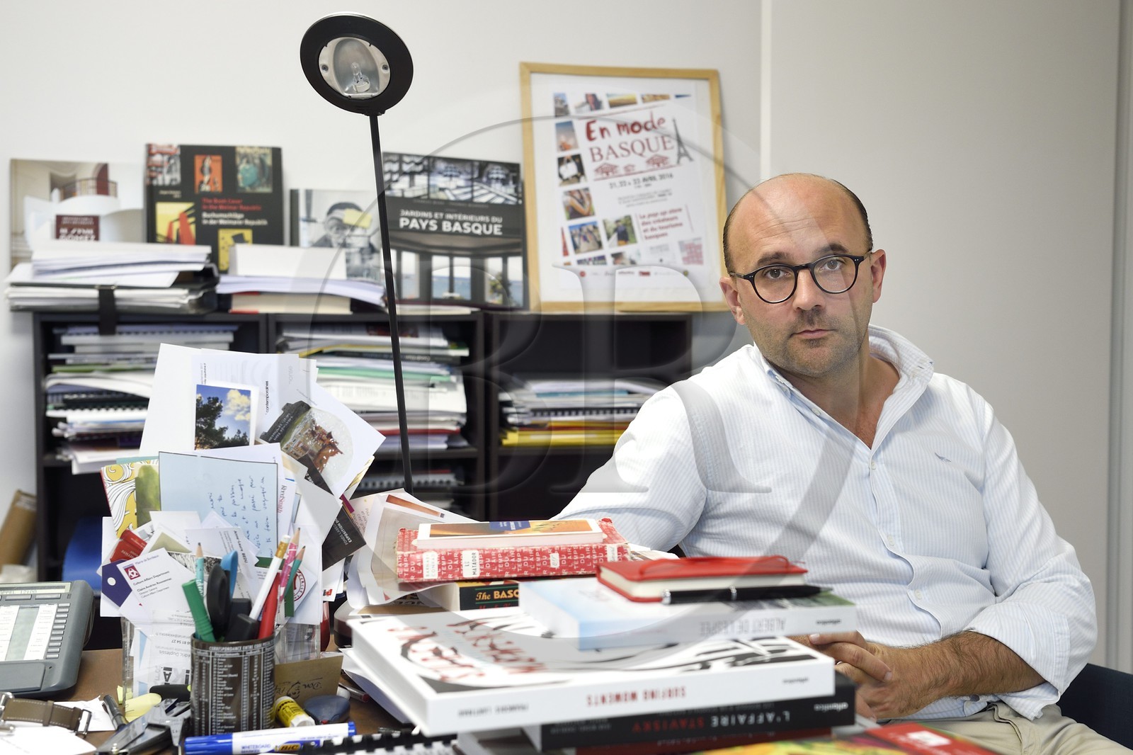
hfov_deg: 41.1
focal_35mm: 48
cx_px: 566
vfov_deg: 28.1
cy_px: 378
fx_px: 1510
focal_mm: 48
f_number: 5.6
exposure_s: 1/50
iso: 800
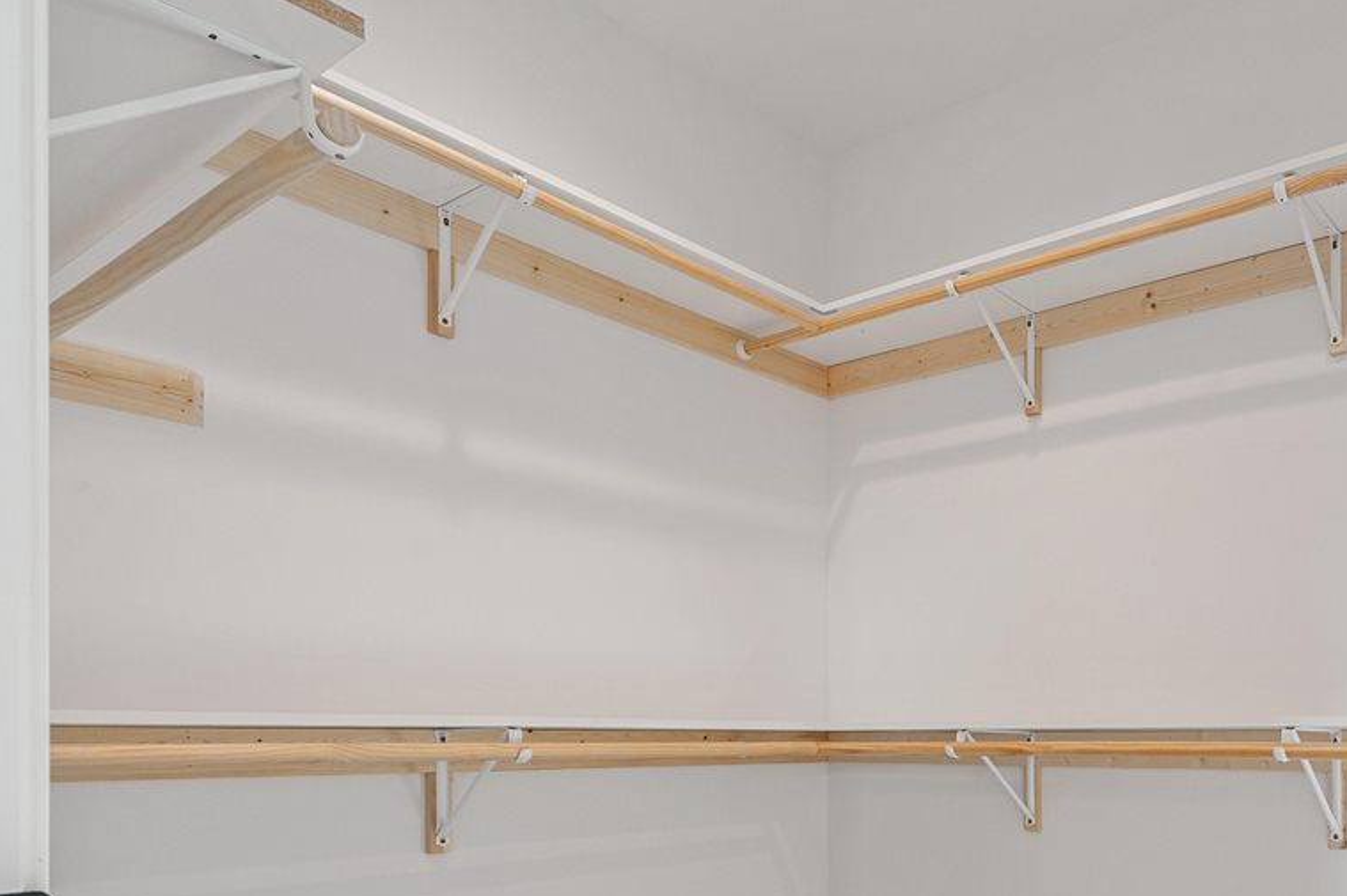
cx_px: 1100
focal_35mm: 27
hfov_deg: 61.2
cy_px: 727
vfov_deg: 45.3
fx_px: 1010
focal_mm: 16
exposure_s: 1/10
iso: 800
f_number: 9
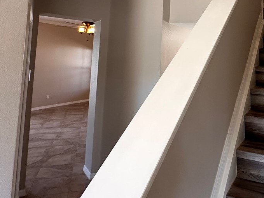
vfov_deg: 41.3
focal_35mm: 33
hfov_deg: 53.3
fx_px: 252
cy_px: 43
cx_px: 192
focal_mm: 2.22
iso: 250
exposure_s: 1/120
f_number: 2.2
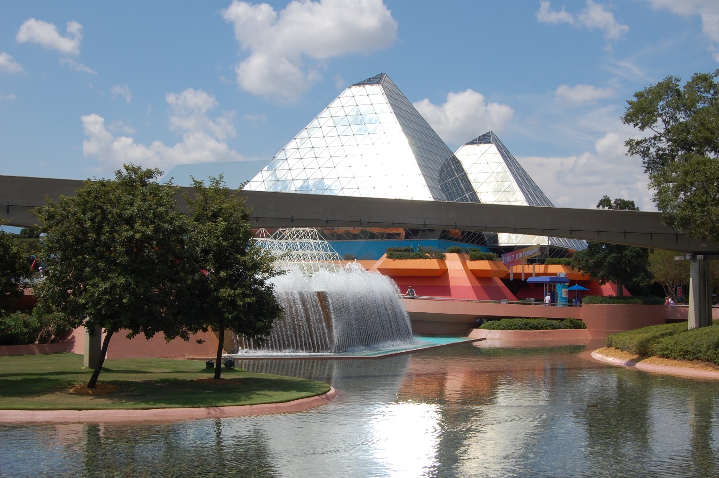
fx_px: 878
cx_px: 373
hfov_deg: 44.5
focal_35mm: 44
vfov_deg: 30.5
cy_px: 232
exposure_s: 1/500
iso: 200
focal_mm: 28
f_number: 11
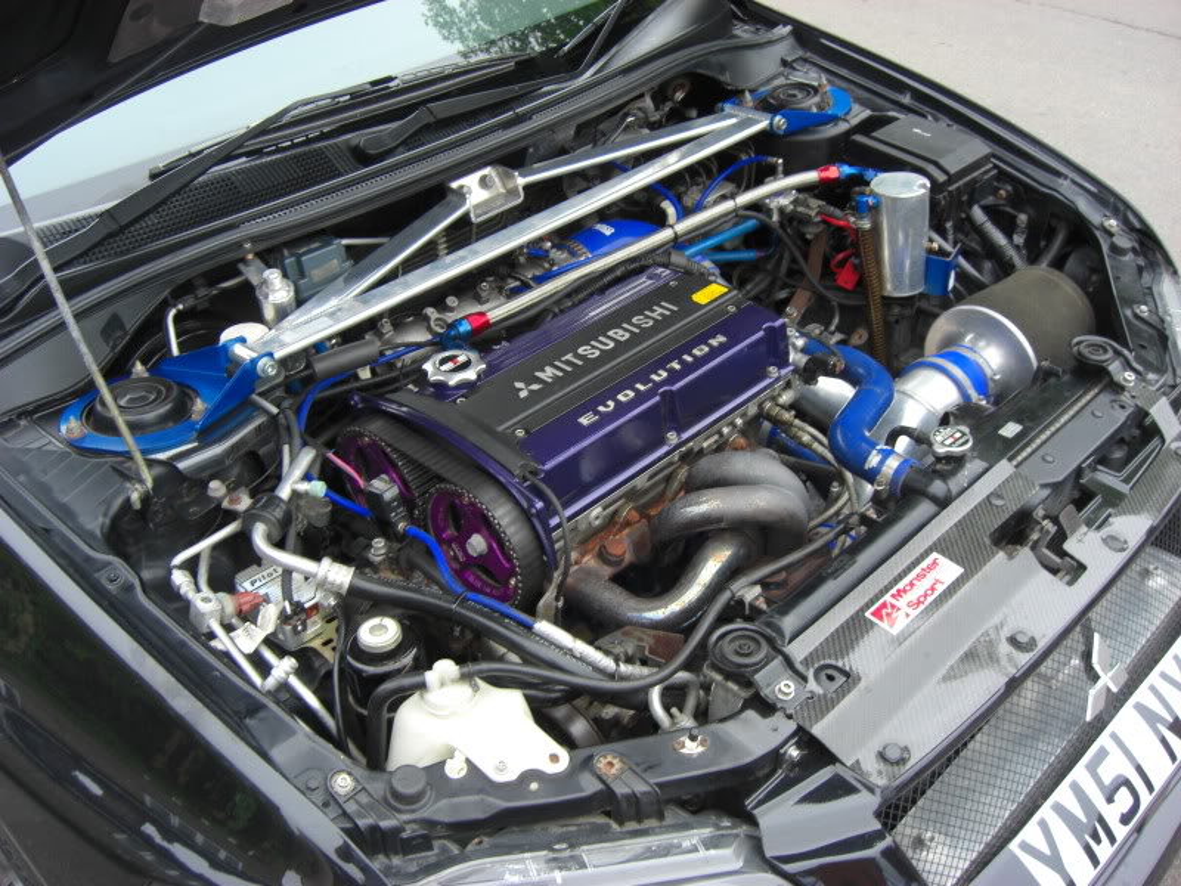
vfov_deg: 37.7
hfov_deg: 49.0
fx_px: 1296
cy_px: 443
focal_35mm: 38
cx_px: 590
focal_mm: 7.9
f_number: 2.8
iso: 80
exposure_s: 1/80
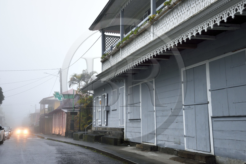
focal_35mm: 45
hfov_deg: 43.6
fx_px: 307
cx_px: 123
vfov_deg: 29.8
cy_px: 82
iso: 800
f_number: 8
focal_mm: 45
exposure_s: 1/50
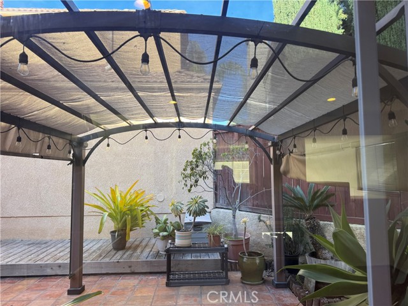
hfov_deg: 71.6
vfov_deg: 56.8
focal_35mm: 24
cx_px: 204
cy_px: 153
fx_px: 283
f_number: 1.78
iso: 50
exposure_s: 1/130
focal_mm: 6.76
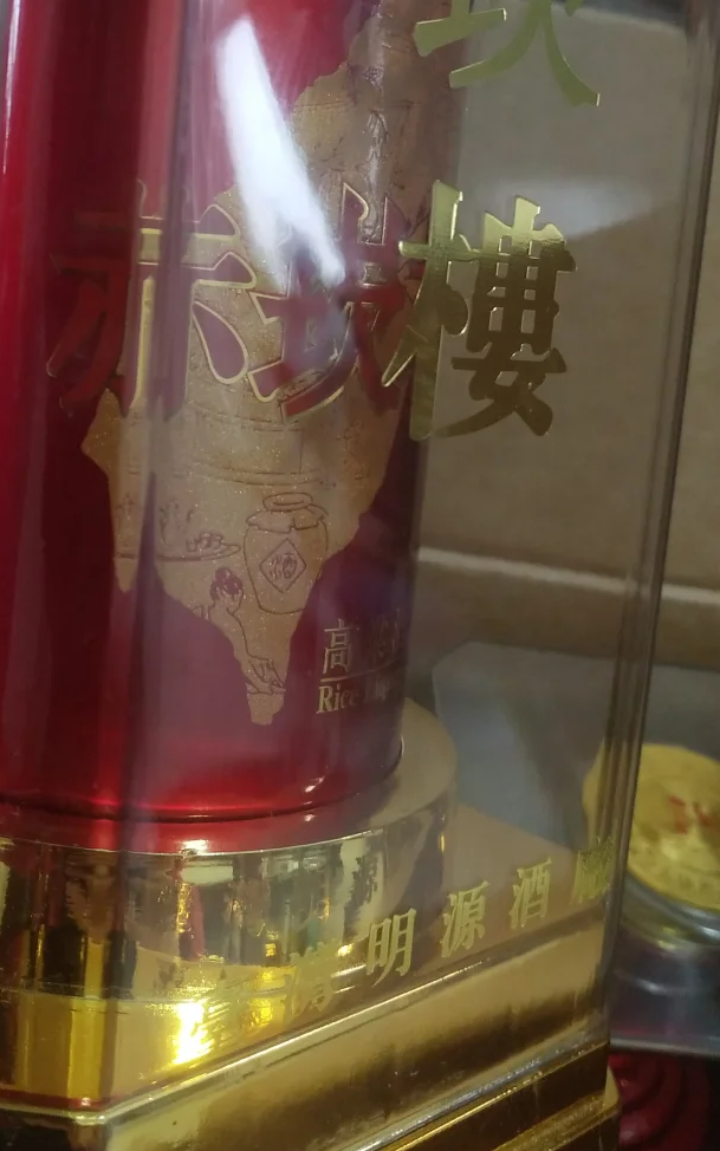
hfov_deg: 27.2
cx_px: 233
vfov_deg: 42.4
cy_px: 461
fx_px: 1475
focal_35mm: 47
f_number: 1.8
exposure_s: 1/33.3
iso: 391
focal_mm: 3.95
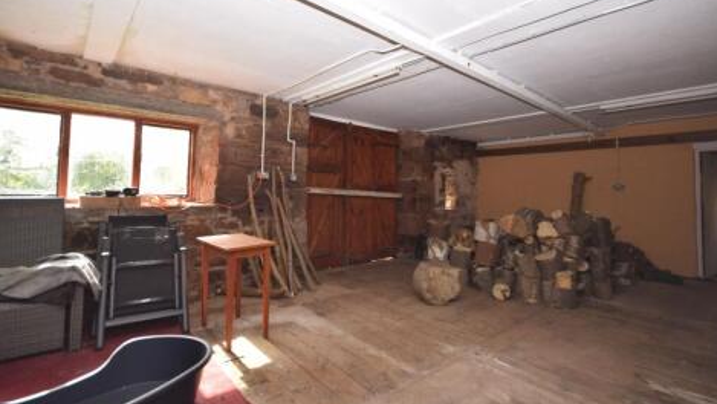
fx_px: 333
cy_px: 171
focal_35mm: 18
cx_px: 362
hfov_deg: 94.2
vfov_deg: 62.0
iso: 100
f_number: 4.2
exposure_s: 1/60
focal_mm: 11
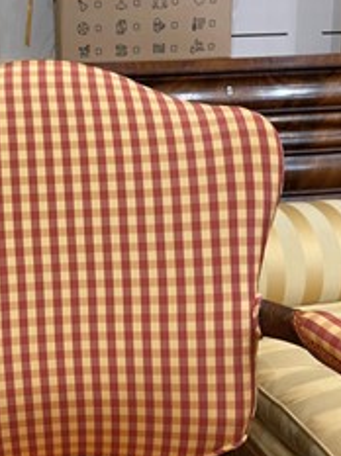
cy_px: 280
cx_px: 55
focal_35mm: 43
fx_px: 566
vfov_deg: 43.6
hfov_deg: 32.3
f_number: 1.6
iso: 80
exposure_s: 1/50
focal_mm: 5.1
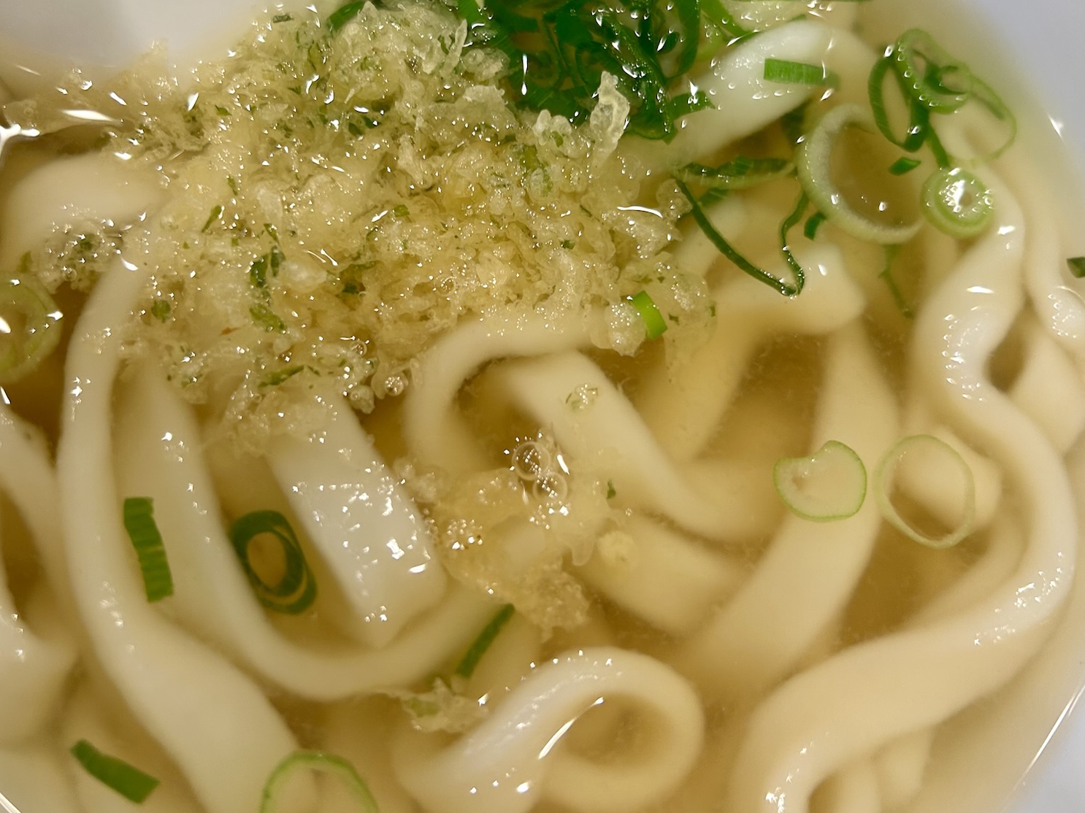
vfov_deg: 40.3
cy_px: 288
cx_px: 499
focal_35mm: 35
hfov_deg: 52.6
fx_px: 1097
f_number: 1.5
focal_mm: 5.7
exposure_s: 1/100
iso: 80
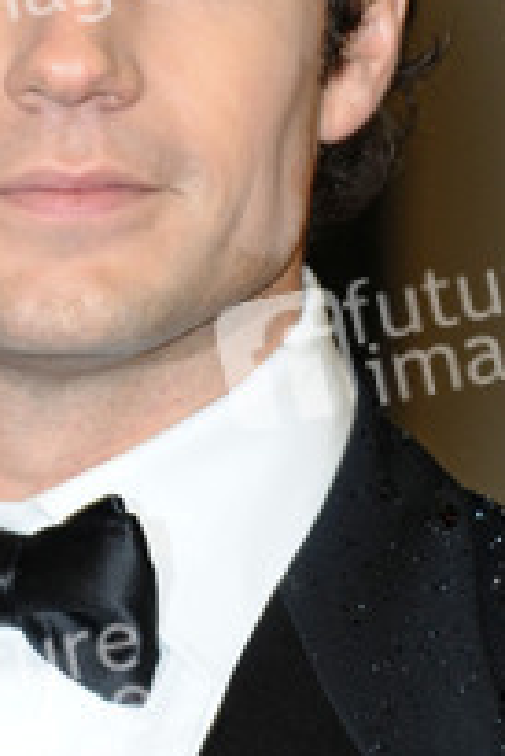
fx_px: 12309
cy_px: 159
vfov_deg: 3.5
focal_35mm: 586
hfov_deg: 2.3
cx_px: 72
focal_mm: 200
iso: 320
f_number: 4
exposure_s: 1/200
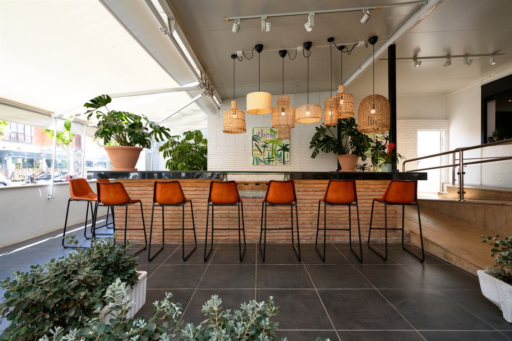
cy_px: 170
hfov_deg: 96.7
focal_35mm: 16
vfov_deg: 73.7
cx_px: 256
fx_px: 228
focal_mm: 16
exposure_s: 1/25
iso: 200
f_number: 8
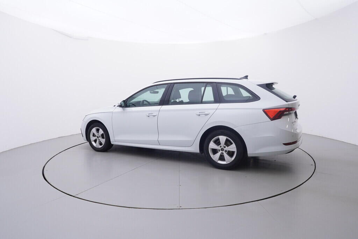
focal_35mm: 22
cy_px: 120
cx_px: 179
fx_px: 224
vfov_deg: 56.2
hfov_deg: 77.3
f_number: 5
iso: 200
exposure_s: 1/80
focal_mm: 15
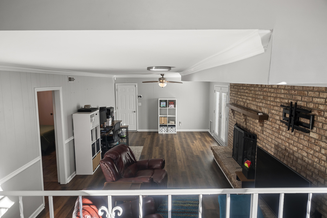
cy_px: 109
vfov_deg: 53.1
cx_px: 164
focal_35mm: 24
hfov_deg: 73.7
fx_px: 218
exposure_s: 1/8
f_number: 7.1
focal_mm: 16
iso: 400
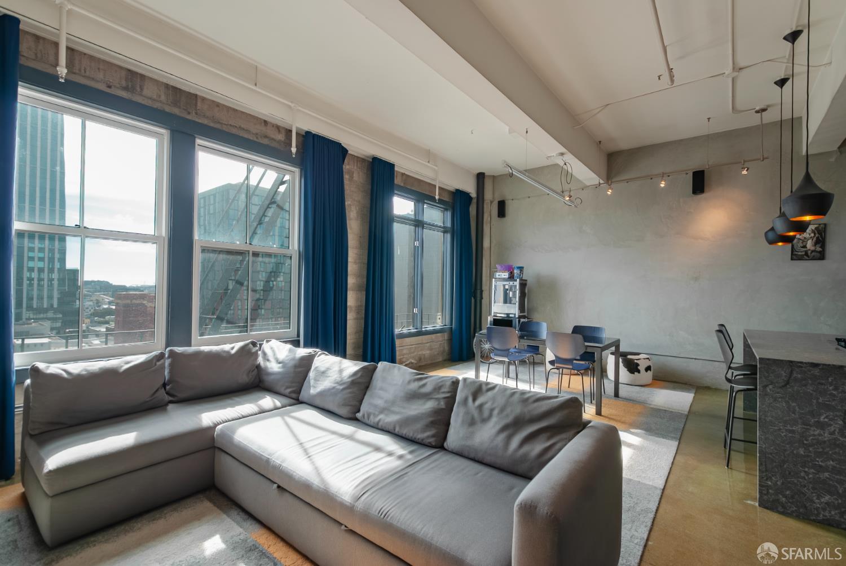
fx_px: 353
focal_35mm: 15
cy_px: 283
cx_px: 423
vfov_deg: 77.5
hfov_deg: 100.3
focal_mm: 10
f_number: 5.6
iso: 400
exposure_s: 1/400
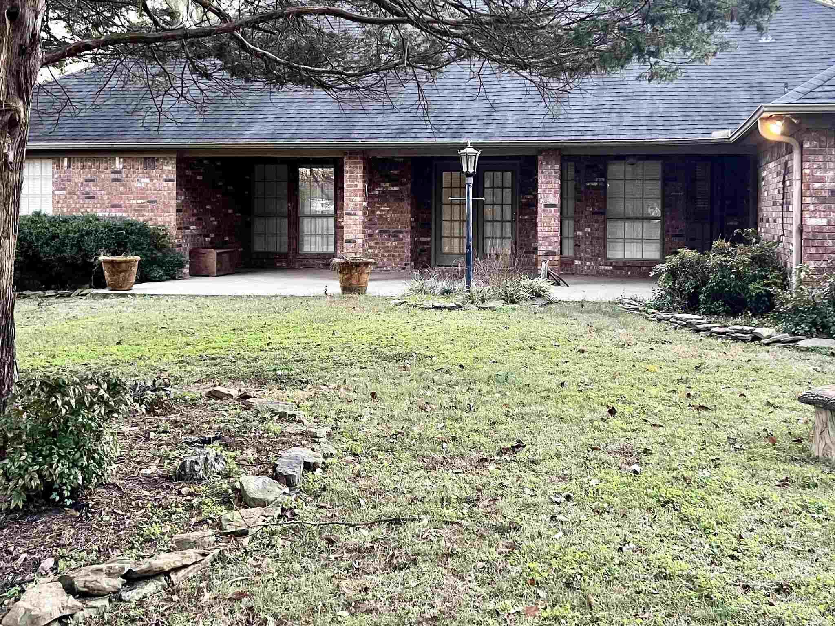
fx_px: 941
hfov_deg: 47.8
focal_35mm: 39
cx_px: 463
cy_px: 196
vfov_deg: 36.3
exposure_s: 1/60
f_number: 1.5
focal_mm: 5.7
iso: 320
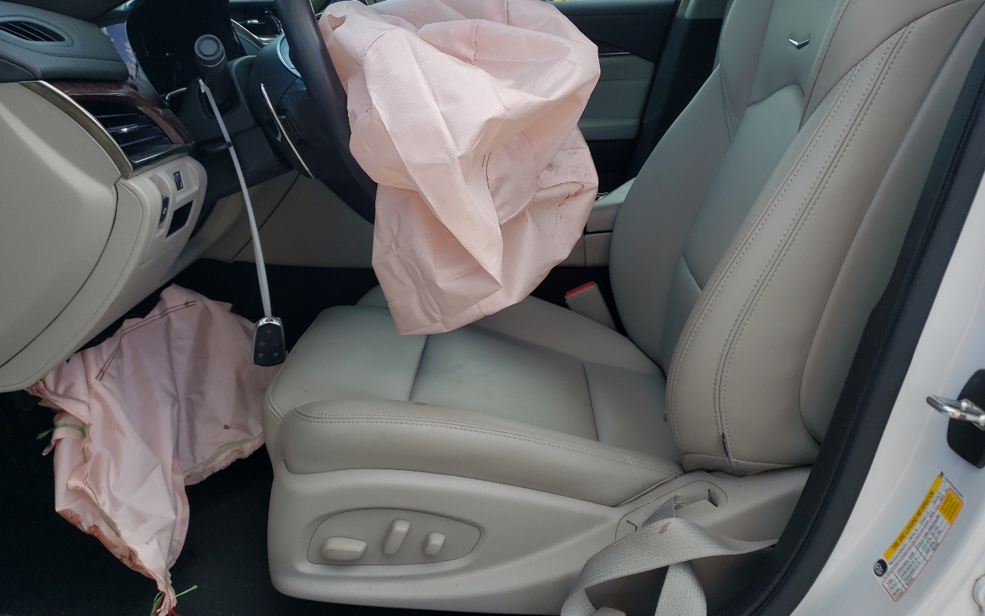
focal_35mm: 32
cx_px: 445
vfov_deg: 39.2
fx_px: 859
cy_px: 243
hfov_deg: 59.5
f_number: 1.5
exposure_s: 1/909
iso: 50
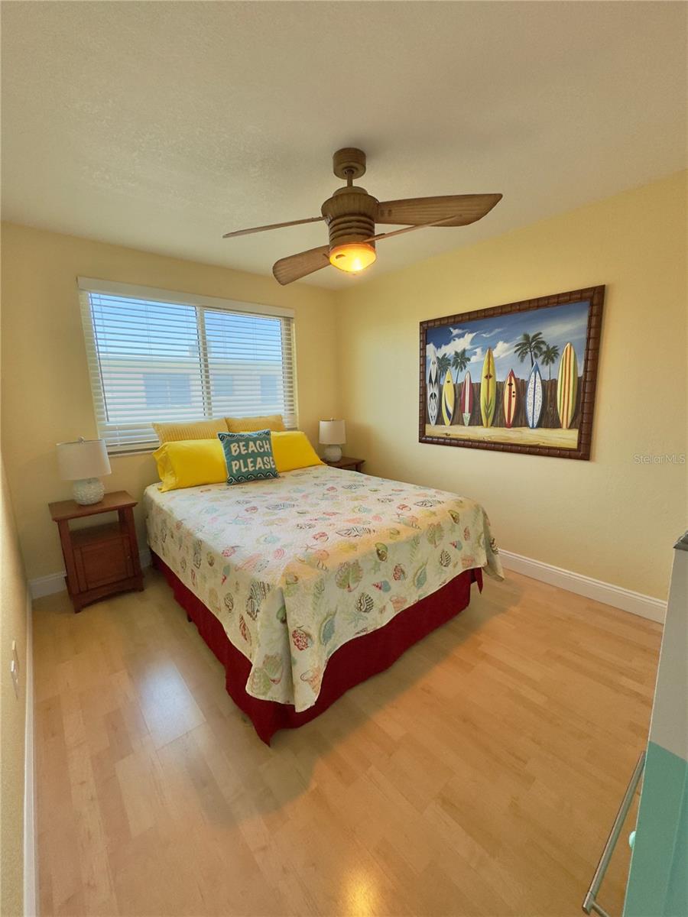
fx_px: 371
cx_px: 344
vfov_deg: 102.1
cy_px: 458
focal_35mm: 14
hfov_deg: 85.7
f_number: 2.2
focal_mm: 2.22
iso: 64
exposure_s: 1/120
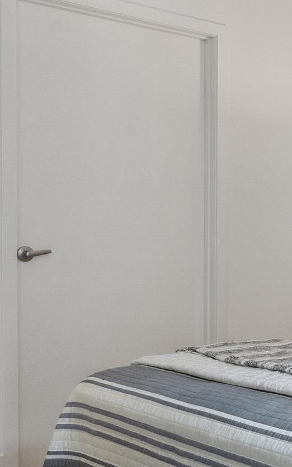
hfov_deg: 18.2
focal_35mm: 60
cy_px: 250
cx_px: 488
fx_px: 764
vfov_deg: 34.0
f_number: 8
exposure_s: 1/20
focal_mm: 24
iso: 320
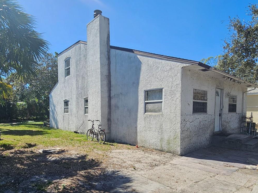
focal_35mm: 21
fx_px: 157
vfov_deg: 62.6
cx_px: 111
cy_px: 121
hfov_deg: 78.5
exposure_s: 1/1849
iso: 50
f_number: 2.2
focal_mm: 2.2
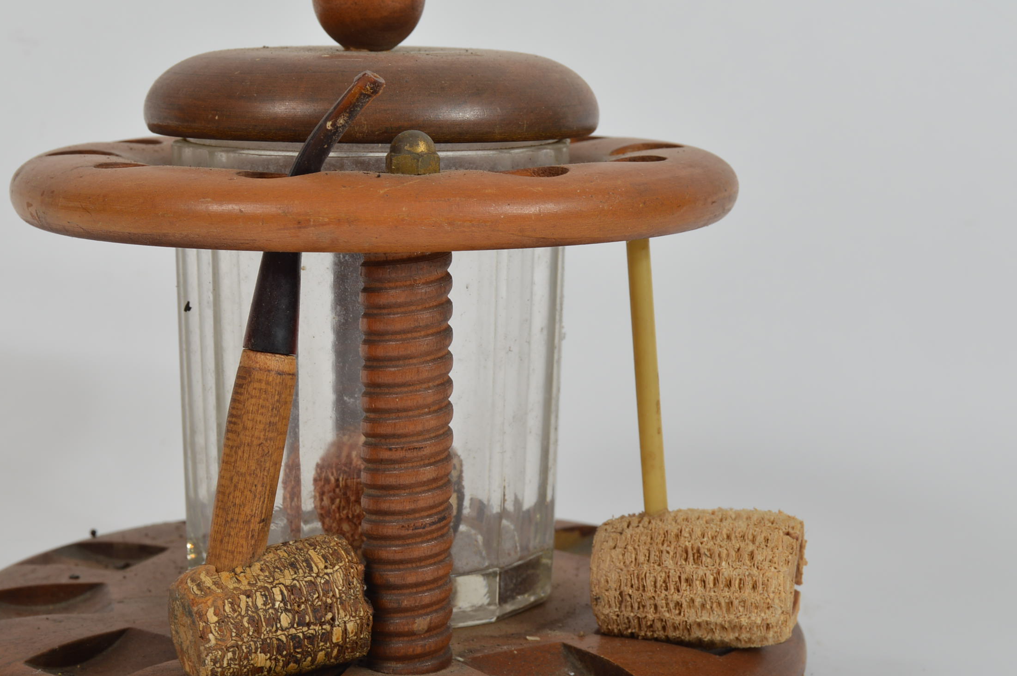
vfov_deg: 16.6
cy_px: 384
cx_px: 373
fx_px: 2314
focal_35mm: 82
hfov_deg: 24.7
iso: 100
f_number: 9
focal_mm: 40
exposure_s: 1/160
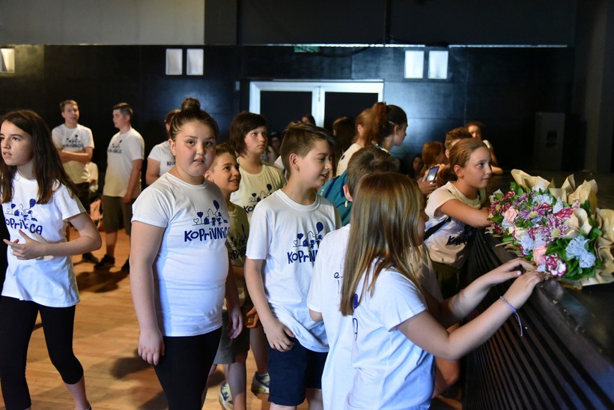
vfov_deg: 33.4
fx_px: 682
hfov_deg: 48.5
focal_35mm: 40
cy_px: 205
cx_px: 307
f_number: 4
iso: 10000
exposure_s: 1/320
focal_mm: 40
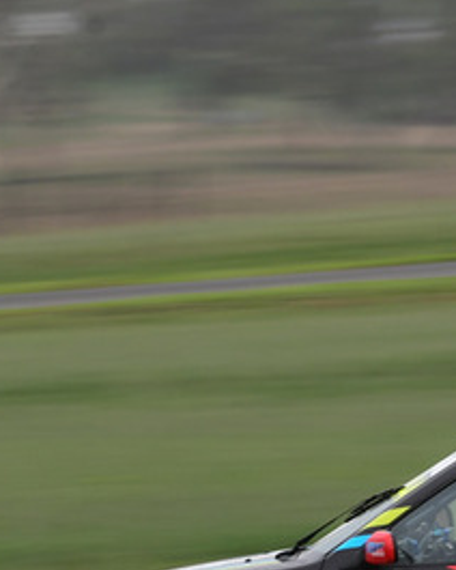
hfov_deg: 1.4
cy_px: 490
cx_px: 555
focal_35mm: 1105
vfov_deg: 1.8
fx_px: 18641
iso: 160
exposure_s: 1/160
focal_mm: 260
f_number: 10
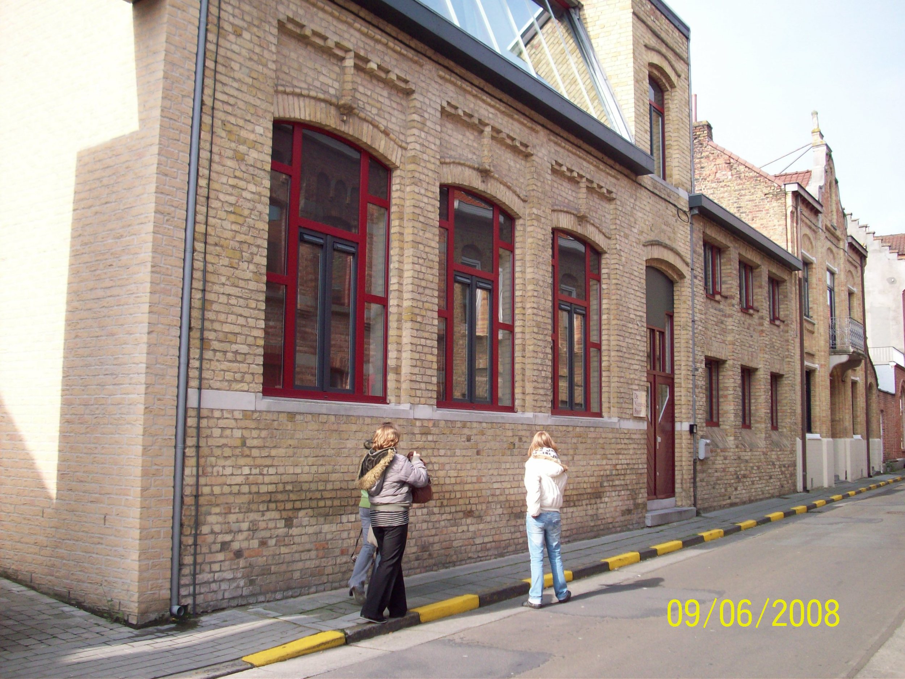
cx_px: 452
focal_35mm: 37
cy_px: 340
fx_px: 967
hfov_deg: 50.1
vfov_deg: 38.7
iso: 80
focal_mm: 6.2
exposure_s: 1/433
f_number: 2.8
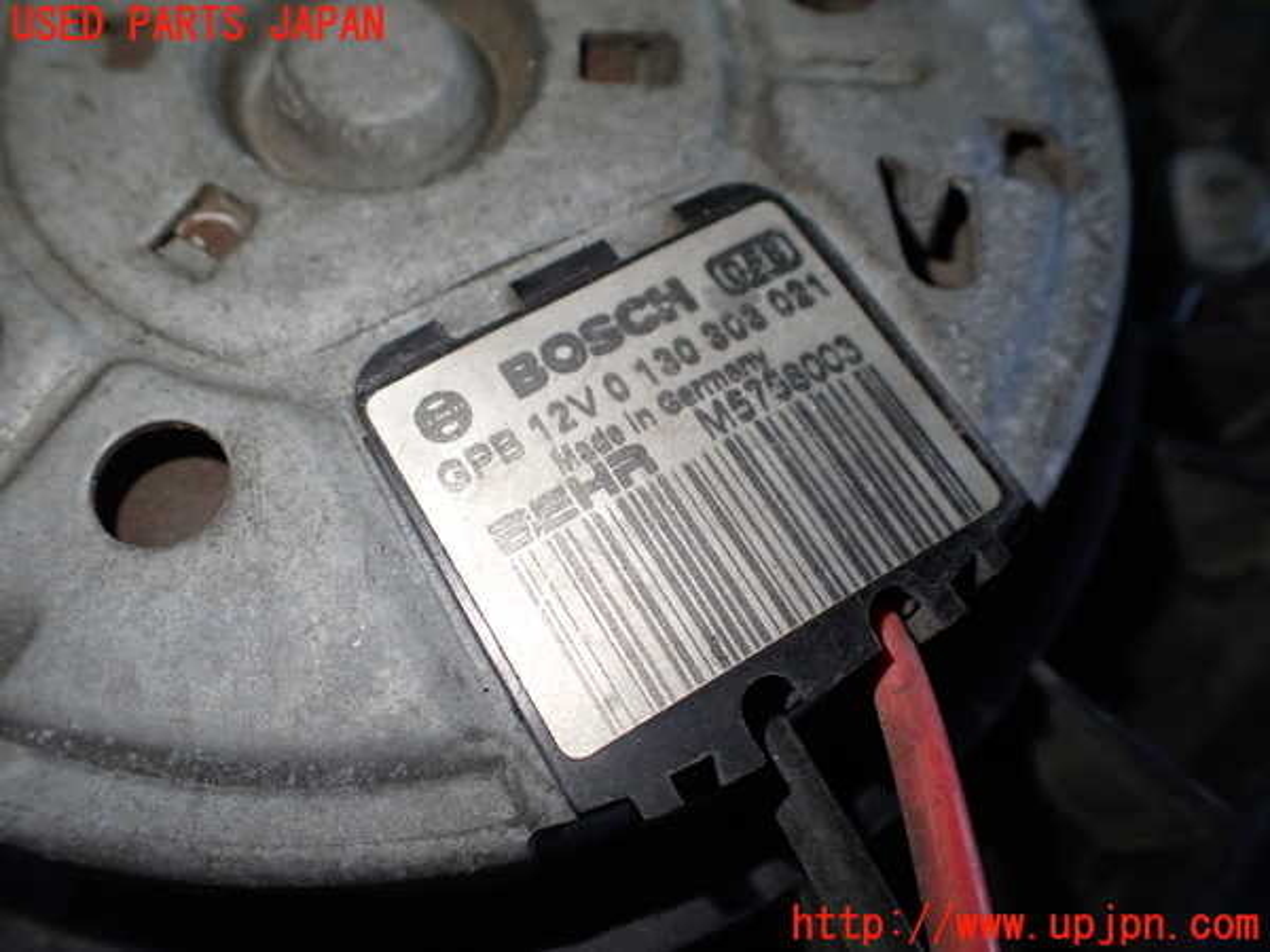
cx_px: 635
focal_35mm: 30
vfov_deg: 46.8
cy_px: 476
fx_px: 1101
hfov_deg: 60.0
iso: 250
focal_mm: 5.4
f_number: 2.3
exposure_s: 1/125
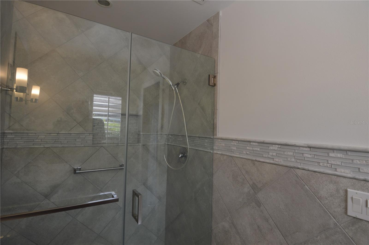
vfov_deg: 71.9
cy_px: 122
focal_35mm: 16
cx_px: 184
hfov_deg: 95.0
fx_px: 169
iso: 400
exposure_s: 1/125
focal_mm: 11
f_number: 5.6
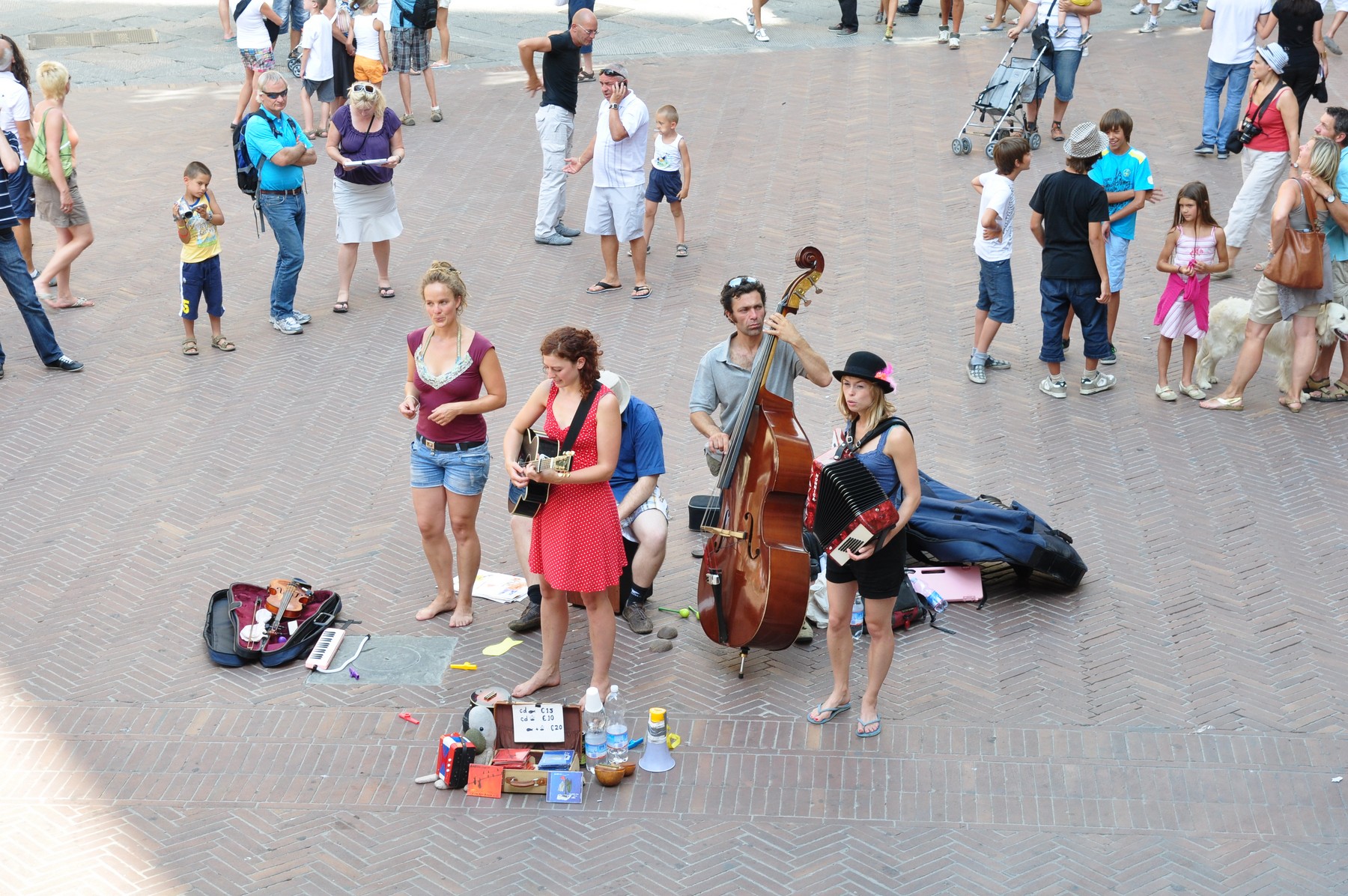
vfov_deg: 18.1
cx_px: 674
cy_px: 448
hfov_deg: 27.0
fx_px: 2805
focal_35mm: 75
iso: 400
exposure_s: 1/100
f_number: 9
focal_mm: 50
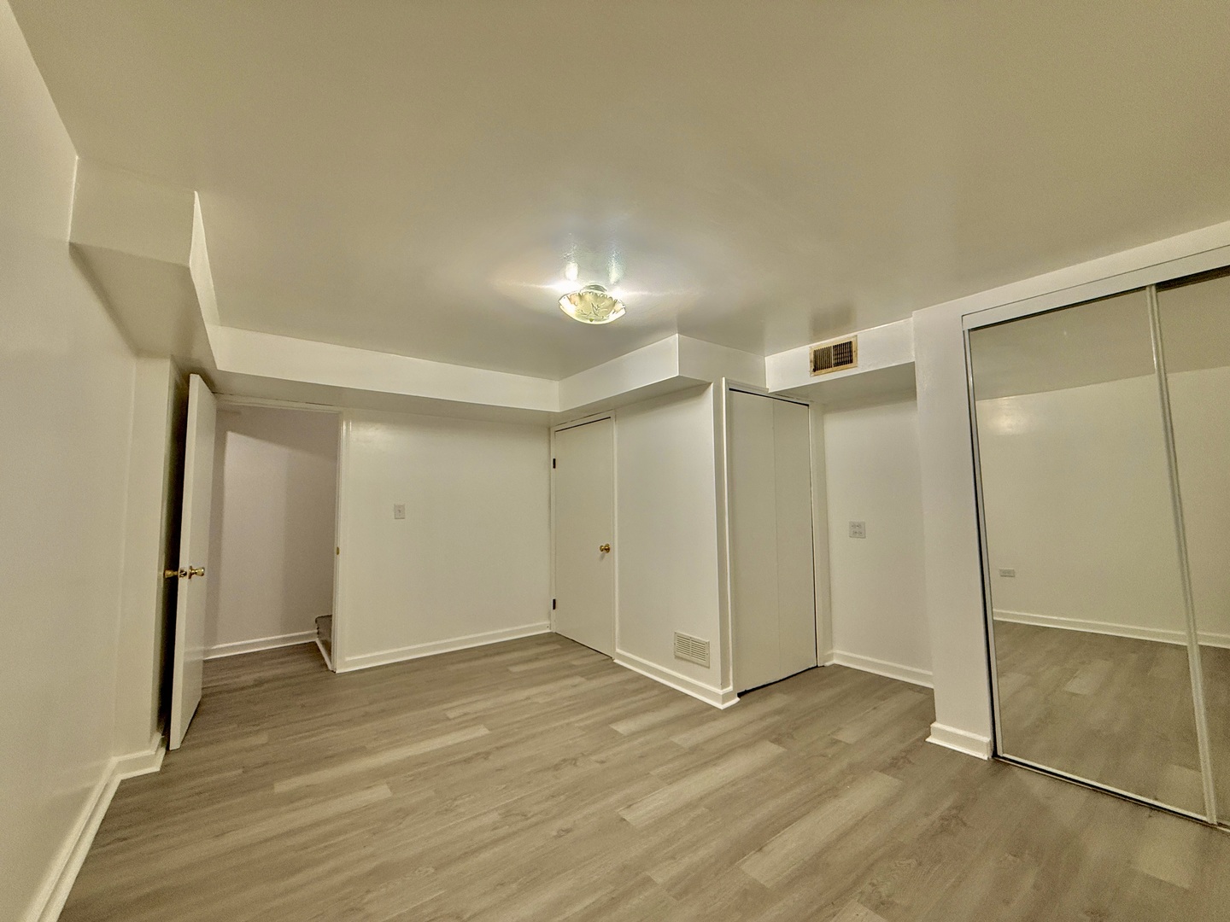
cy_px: 461
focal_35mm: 14
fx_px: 497
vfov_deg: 85.7
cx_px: 615
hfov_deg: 102.1
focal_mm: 2.22
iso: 200
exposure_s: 1/120
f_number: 2.2
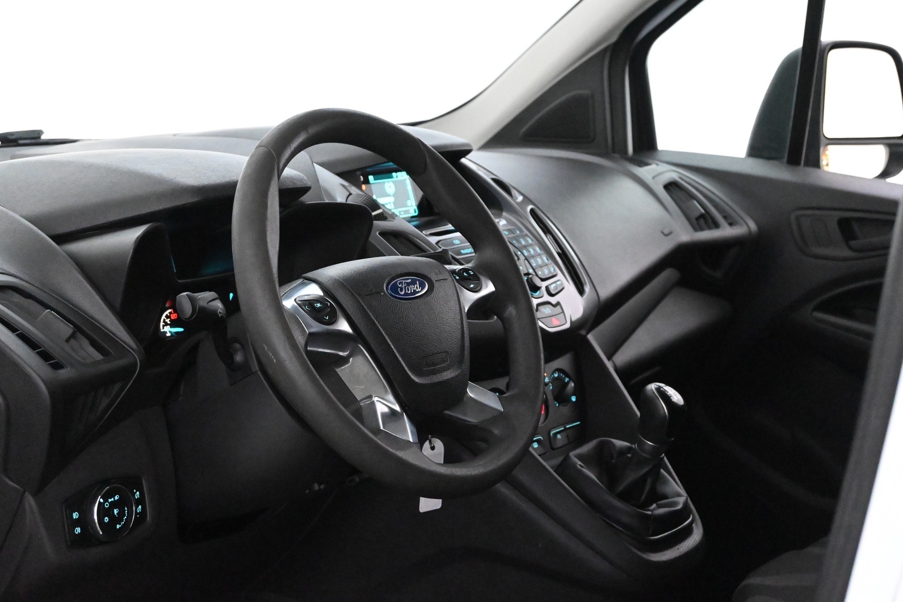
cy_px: 301
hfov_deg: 31.9
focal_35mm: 63
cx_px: 452
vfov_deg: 21.6
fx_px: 1580
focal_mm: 42
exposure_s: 1/60
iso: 14400
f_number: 5.6
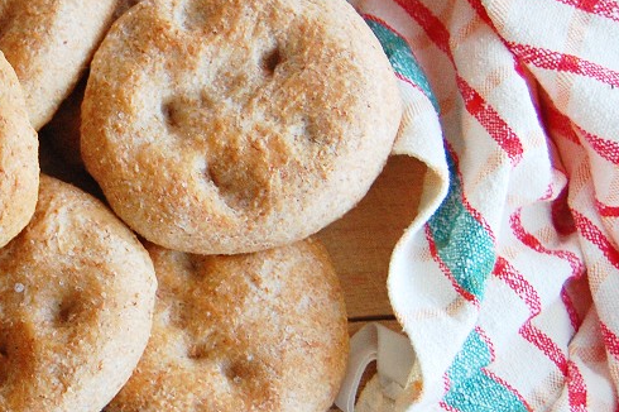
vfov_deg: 13.9
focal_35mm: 98
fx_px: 1684
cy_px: 207
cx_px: 28
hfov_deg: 20.3
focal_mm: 32
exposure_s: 1/10
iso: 800
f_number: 4.5
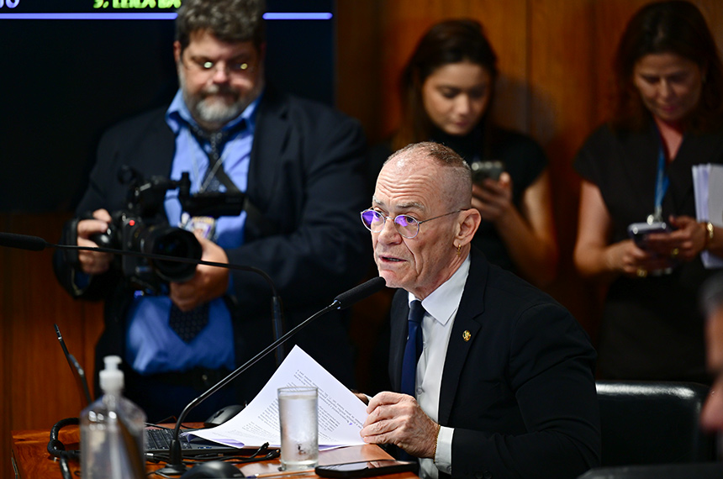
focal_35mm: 175
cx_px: 362
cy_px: 240
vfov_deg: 7.8
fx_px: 3508
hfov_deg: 11.8
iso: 800
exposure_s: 1/80
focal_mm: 175
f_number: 2.8
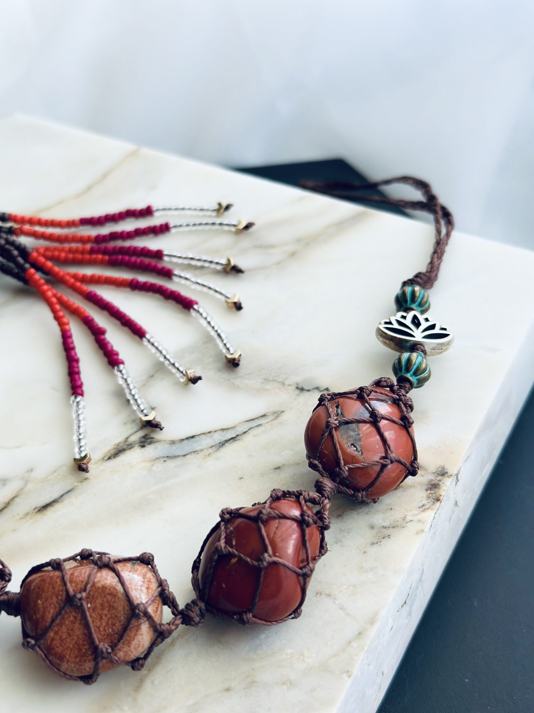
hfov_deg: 30.3
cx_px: 267
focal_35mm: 48
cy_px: 356
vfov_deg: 39.7
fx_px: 987
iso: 64
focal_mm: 6.86
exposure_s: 1/154
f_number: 1.78
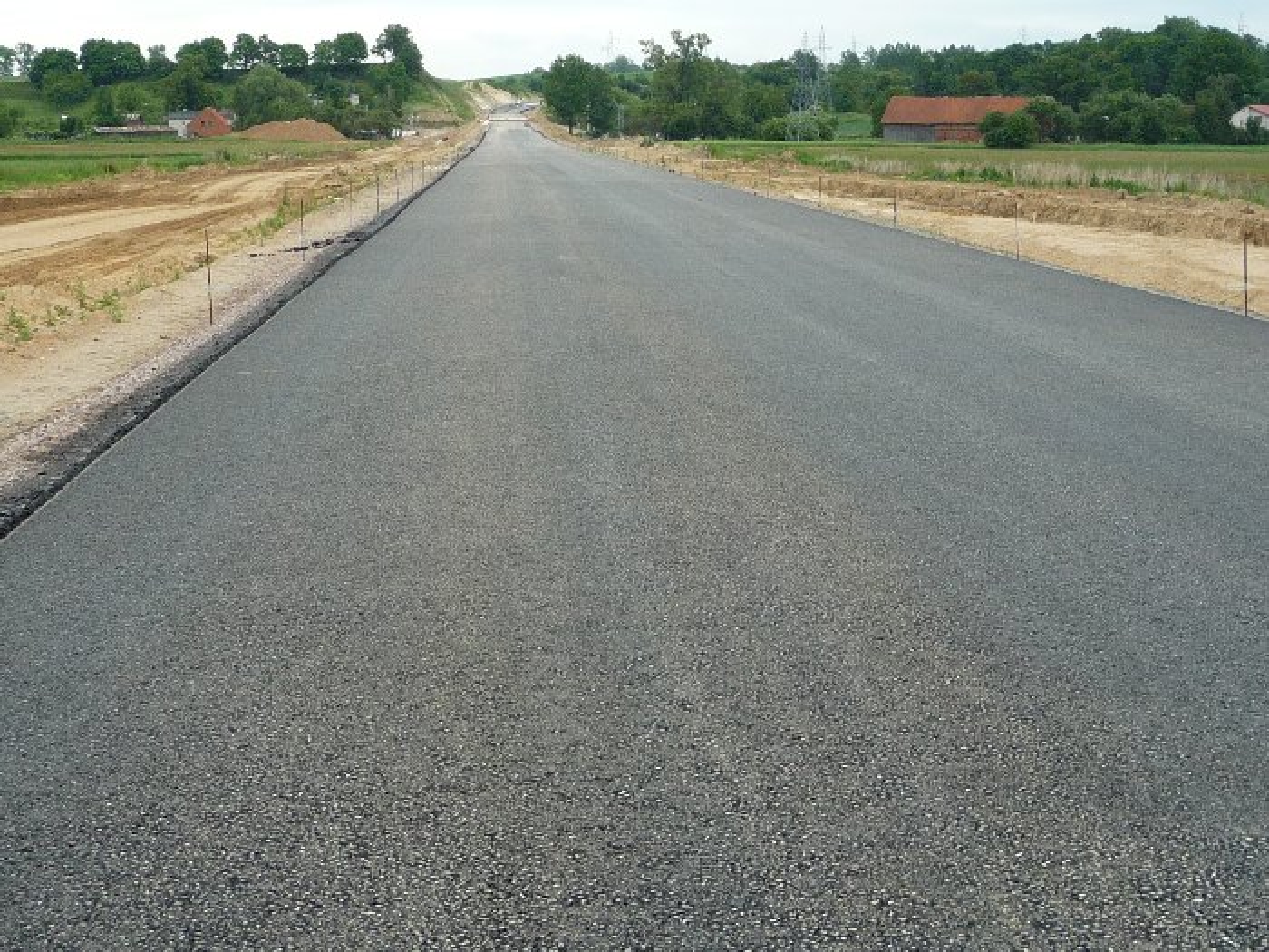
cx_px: 634
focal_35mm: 59
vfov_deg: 24.8
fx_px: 2163
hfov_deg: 32.7
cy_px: 476
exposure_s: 1/200
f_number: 4
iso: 100
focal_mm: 5.8
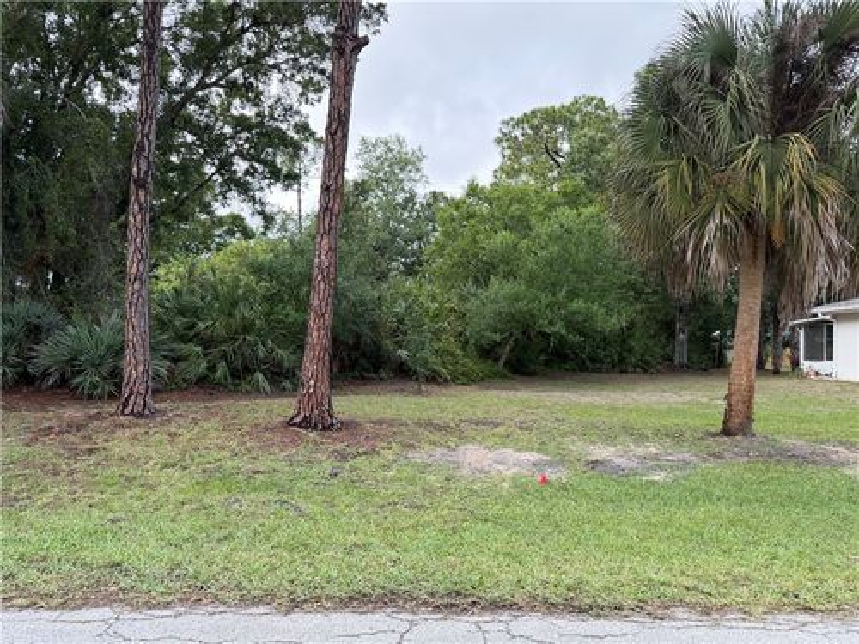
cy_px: 322
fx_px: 596
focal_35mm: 24
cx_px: 430
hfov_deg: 71.6
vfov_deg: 56.8
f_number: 1.78
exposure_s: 1/1271
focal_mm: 6.76
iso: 100
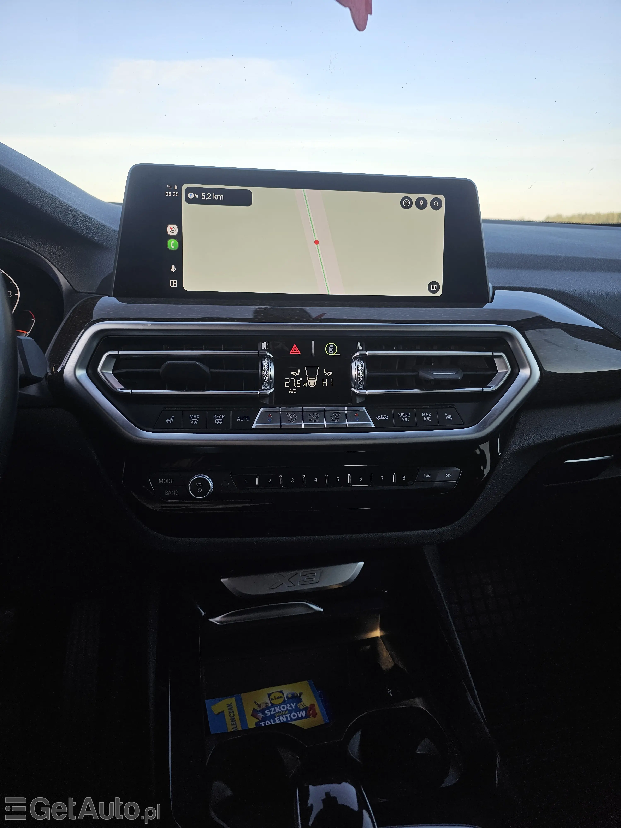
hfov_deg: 58.9
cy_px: 414
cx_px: 310
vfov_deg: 73.9
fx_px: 550
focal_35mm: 23
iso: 20
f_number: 1.7
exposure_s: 1/205
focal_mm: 6.3
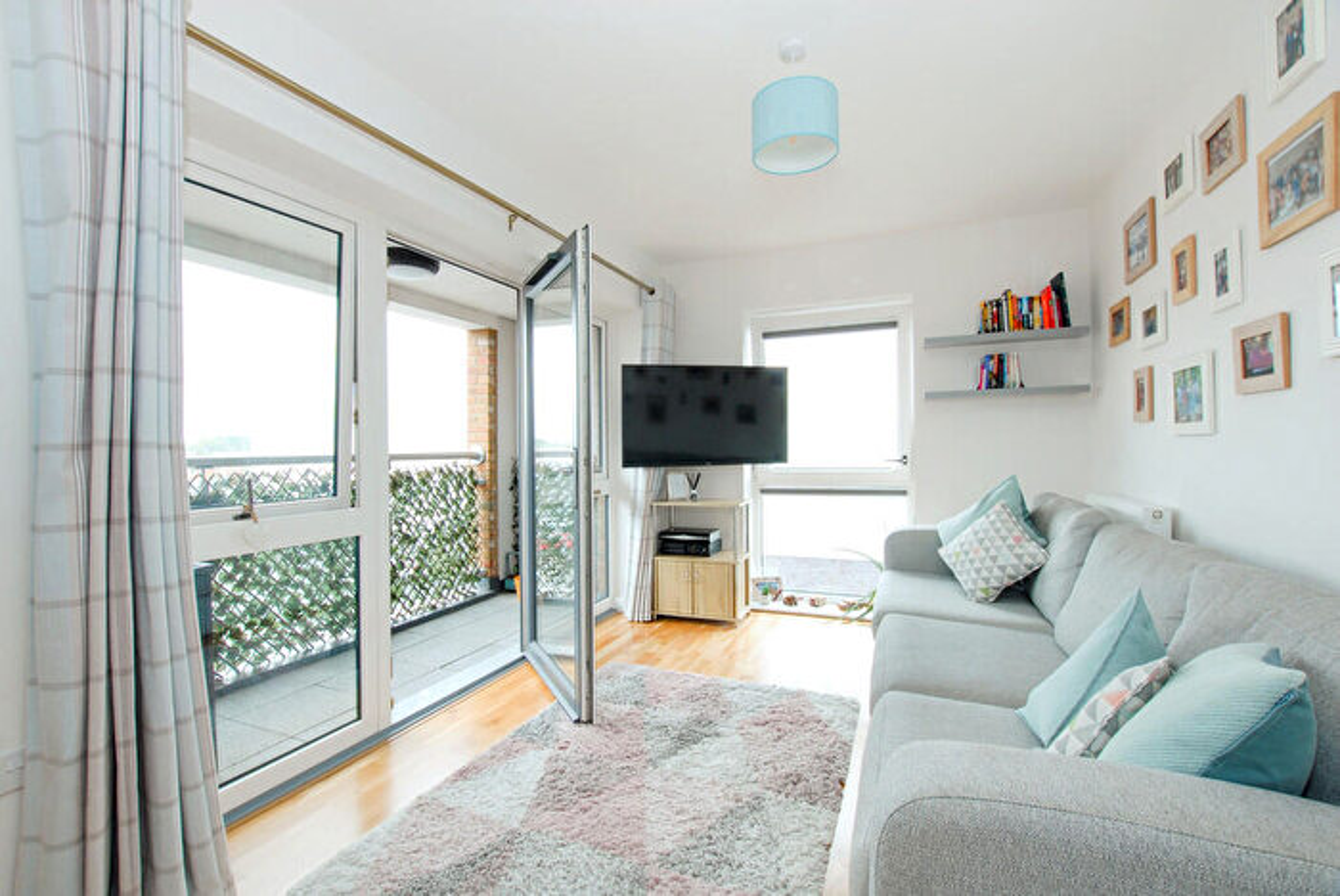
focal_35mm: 15
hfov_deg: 100.3
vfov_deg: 77.4
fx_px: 559
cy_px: 448
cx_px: 670
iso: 200
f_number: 6.3
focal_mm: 10
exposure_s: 1/25
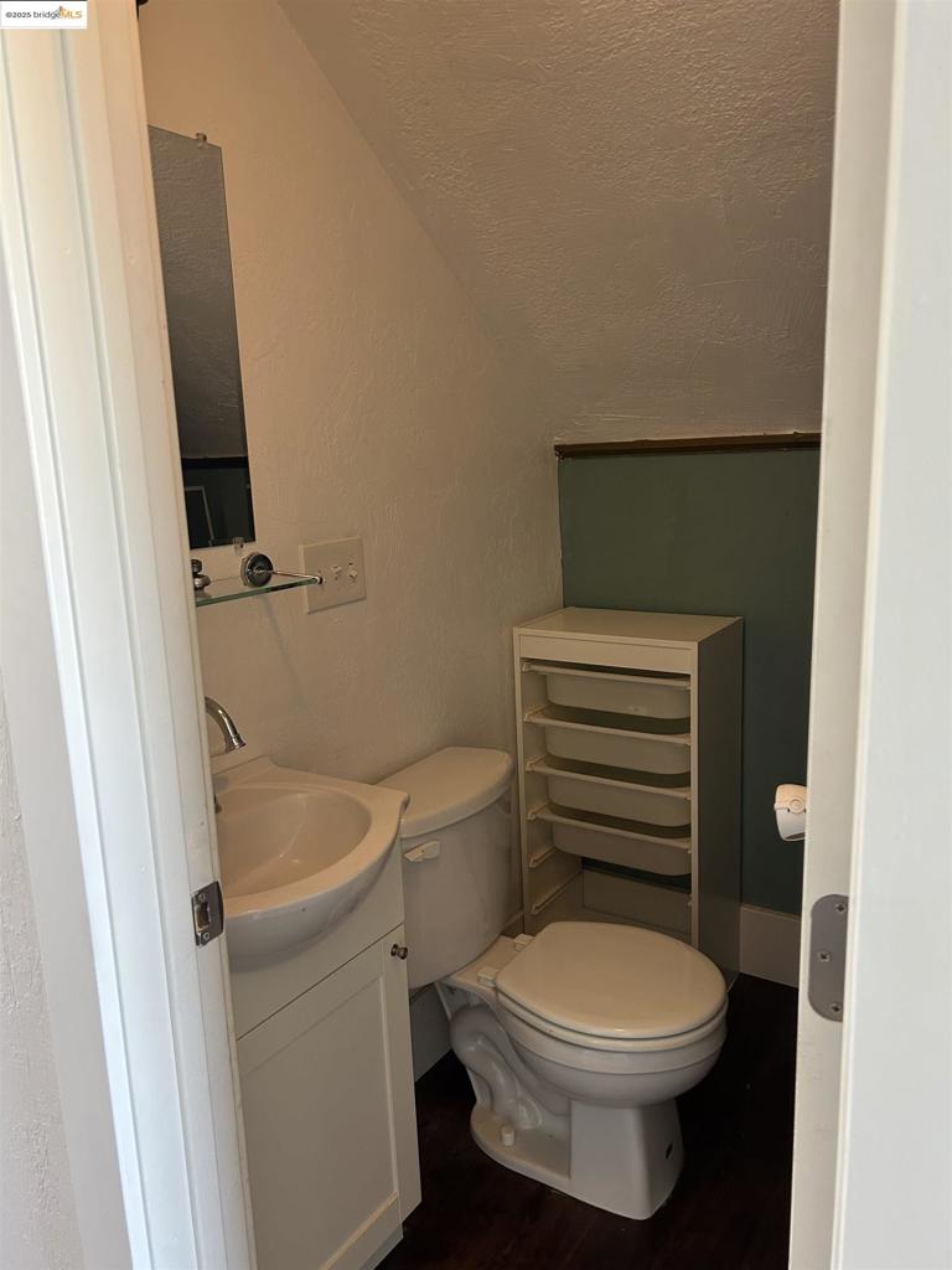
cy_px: 635
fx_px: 953
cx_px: 476
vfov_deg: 67.3
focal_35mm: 26
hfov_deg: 53.1
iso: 200
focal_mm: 5.7
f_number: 1.5
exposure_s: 1/60
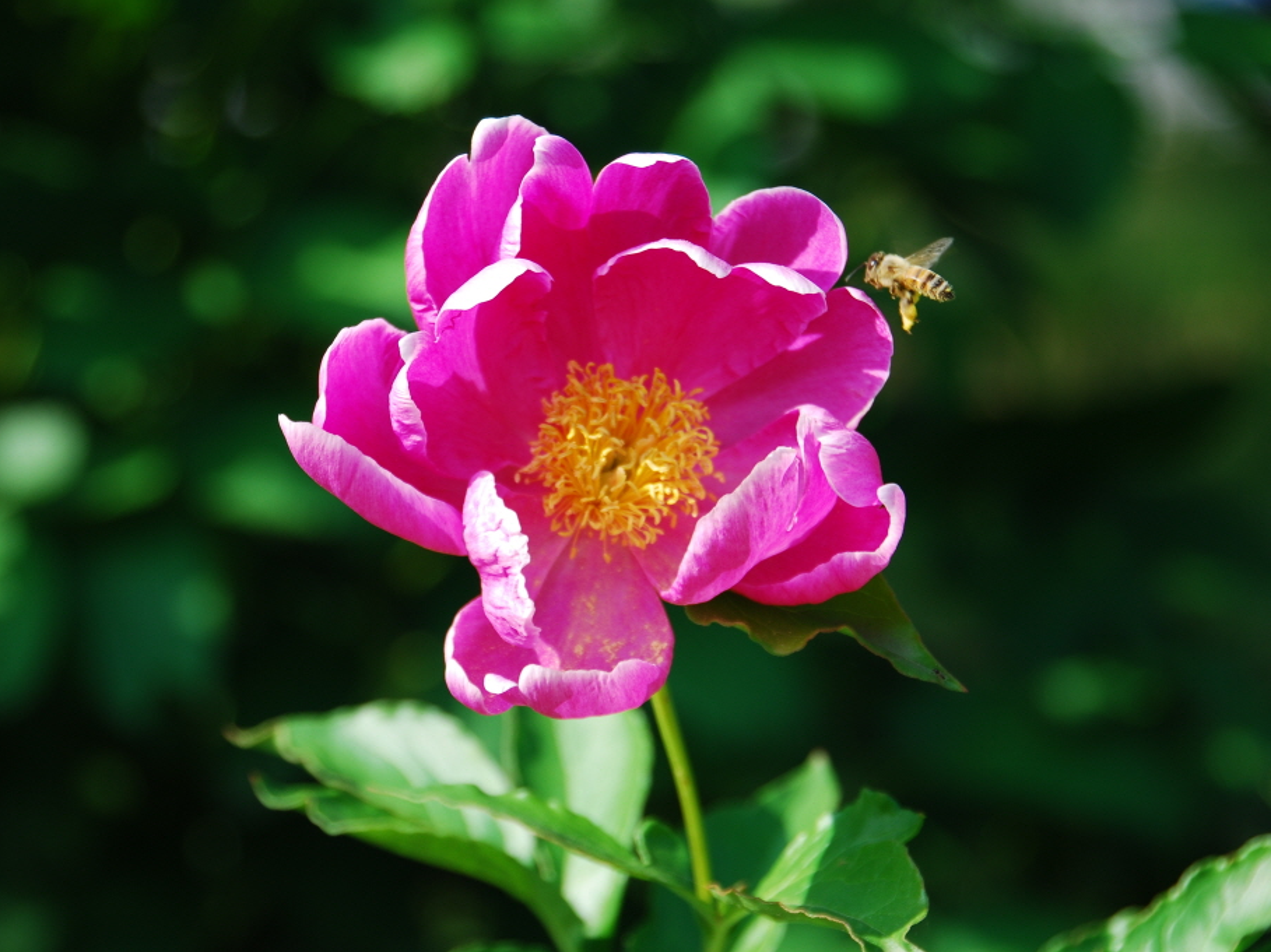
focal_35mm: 179
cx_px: 577
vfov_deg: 8.3
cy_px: 476
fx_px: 6570
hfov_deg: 11.0
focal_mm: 110
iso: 100
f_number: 5.6
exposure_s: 1/160
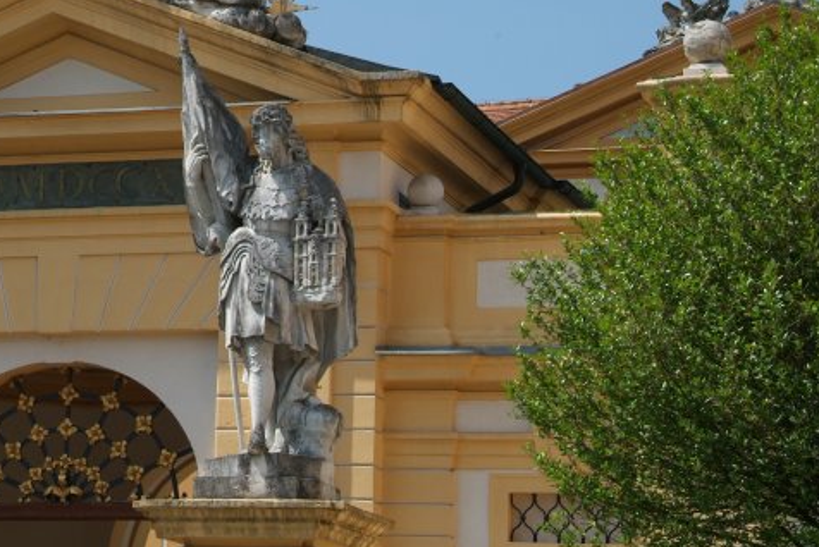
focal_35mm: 116
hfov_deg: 17.5
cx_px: 196
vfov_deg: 11.8
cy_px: 116
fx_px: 2641
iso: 200
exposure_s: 1/350
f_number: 9.5
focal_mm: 46
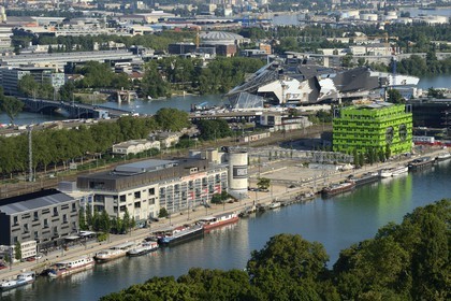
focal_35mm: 125
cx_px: 226
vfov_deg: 11.0
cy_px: 150
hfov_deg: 16.4
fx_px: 1566
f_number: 11
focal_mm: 125
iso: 200
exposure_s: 1/320
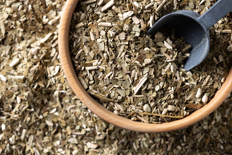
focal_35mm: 95
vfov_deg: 14.4
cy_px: 80
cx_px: 110
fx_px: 612
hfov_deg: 21.5
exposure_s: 1/200
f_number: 6.3
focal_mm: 60
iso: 100
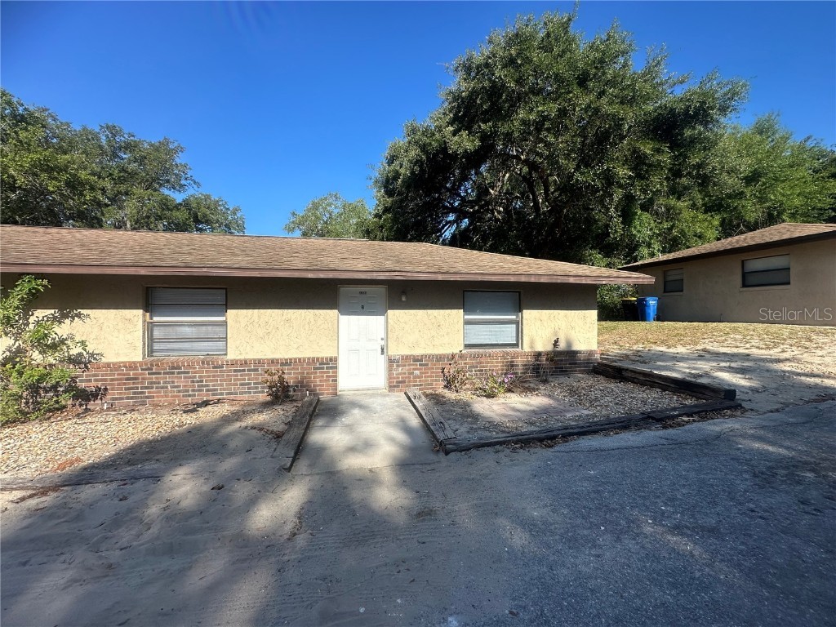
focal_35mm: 14
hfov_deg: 102.1
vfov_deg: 85.7
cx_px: 418
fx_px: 338
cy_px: 314
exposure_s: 1/1949
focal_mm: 2.22
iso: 50
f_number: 2.2
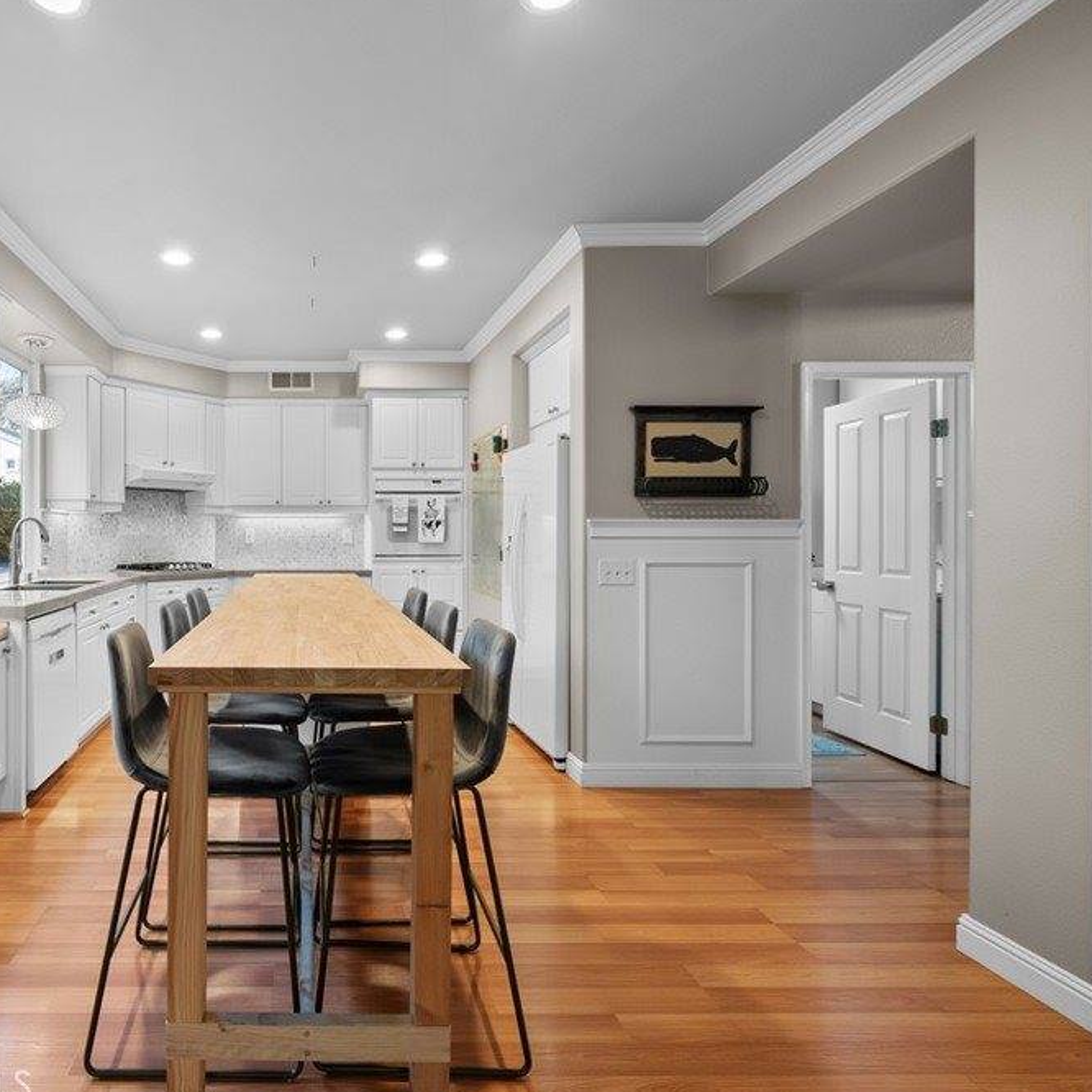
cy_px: 548
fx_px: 607
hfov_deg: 79.2
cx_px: 308
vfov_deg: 84.0
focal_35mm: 17
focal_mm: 13
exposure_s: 1/4
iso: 250
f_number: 9
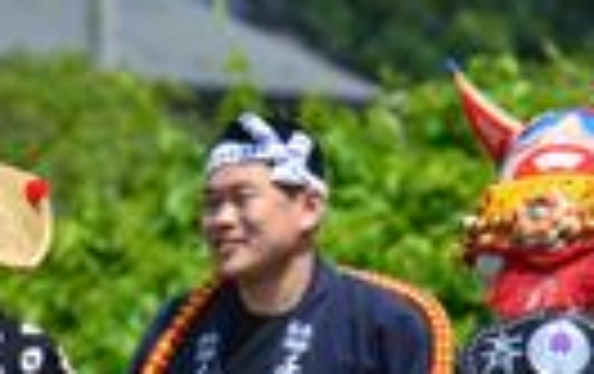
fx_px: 25232
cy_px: 313
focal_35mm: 1556
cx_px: 670
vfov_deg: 0.8
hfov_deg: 1.3
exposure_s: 1/3200
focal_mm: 270
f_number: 7.1
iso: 1000
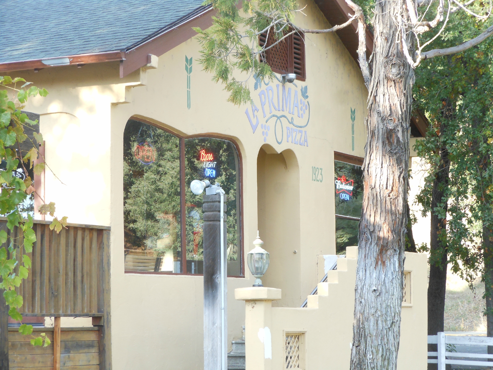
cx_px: 246
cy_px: 185
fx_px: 1709
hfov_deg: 16.4
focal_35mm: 120
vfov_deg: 12.3
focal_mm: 21.5
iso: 200
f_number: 5.4
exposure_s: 1/60
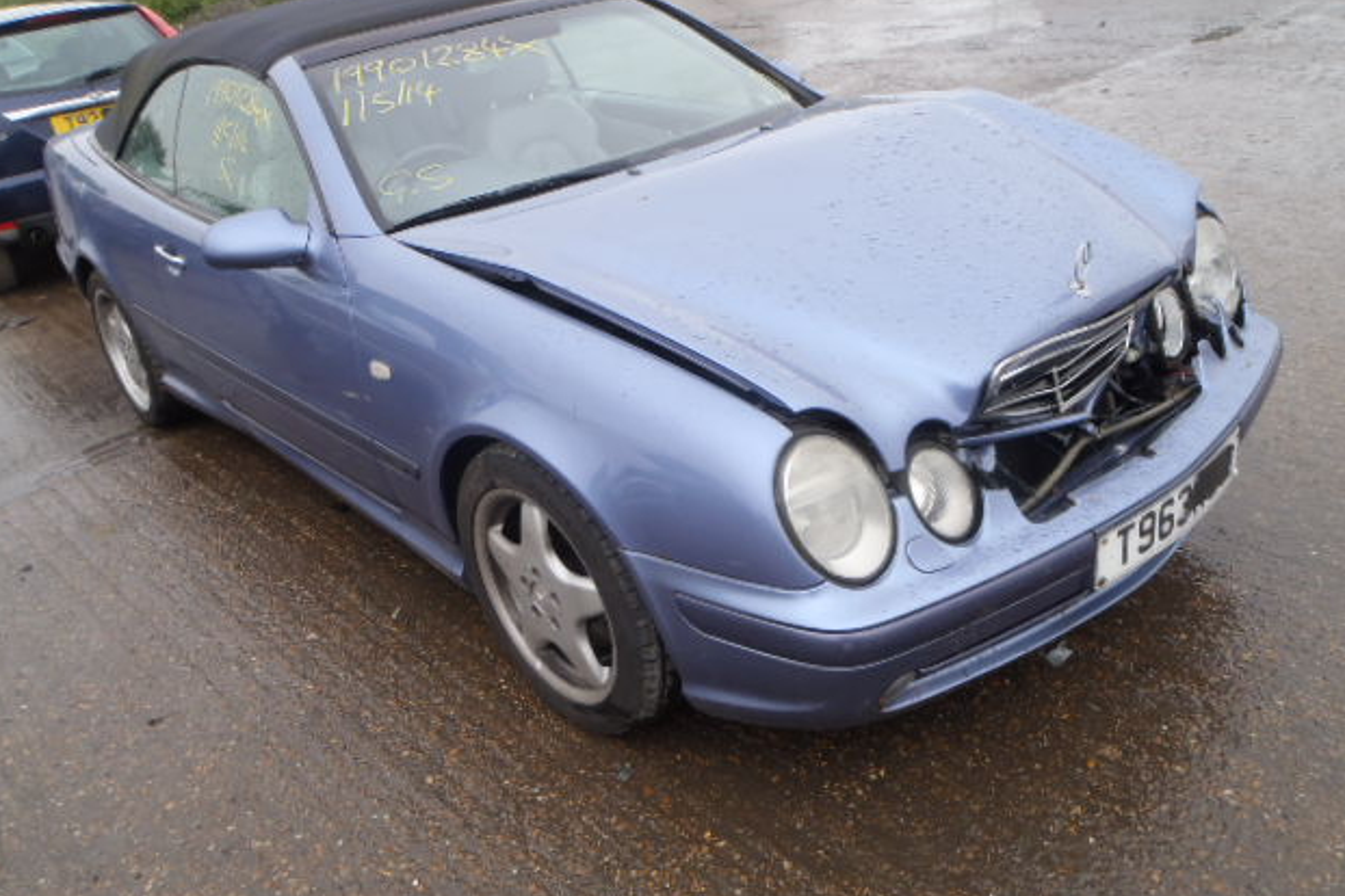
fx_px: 1121
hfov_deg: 61.9
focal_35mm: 30
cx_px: 671
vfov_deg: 43.6
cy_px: 472
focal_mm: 5
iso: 80
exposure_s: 1/125
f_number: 4.5
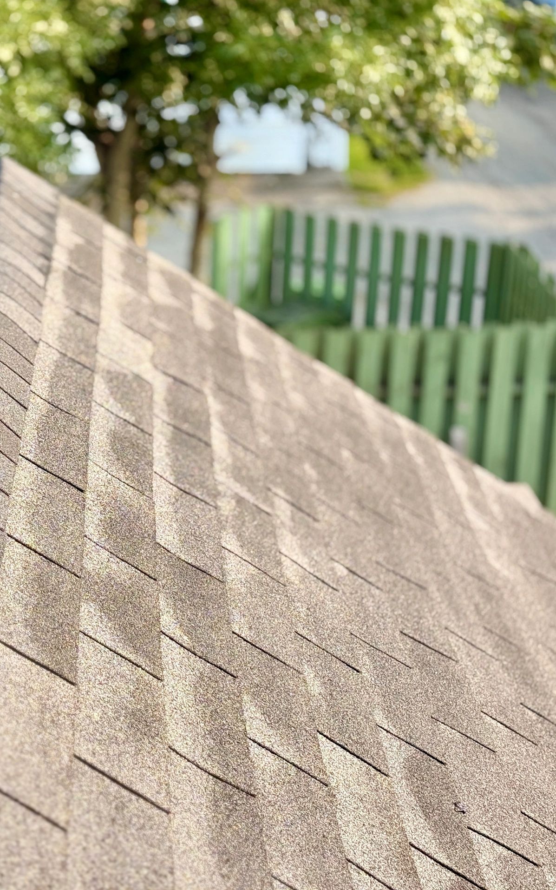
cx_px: 89
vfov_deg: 30.2
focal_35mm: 68
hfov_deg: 18.9
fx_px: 1649
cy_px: 445
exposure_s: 1/499
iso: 64
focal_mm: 6.76
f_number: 1.78
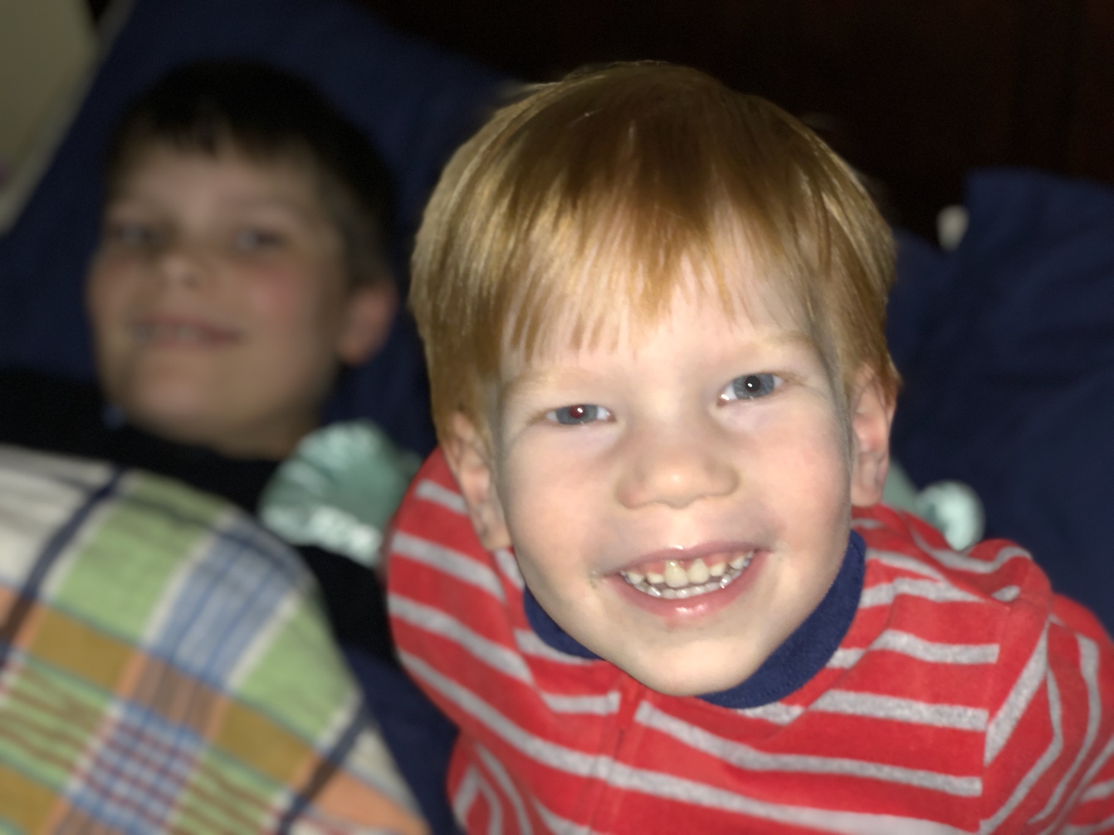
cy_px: 418
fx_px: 1673
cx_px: 557
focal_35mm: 52
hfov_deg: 36.8
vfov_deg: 28.0
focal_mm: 6
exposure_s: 1/60
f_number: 2.4
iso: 125
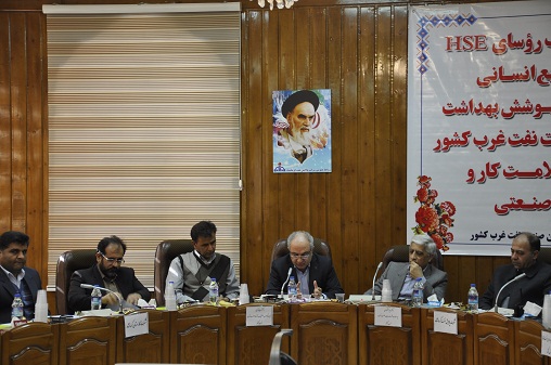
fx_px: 1192
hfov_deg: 26.0
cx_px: 276
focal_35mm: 78
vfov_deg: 17.4
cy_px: 182
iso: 400
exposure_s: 1/15
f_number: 5
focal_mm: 52
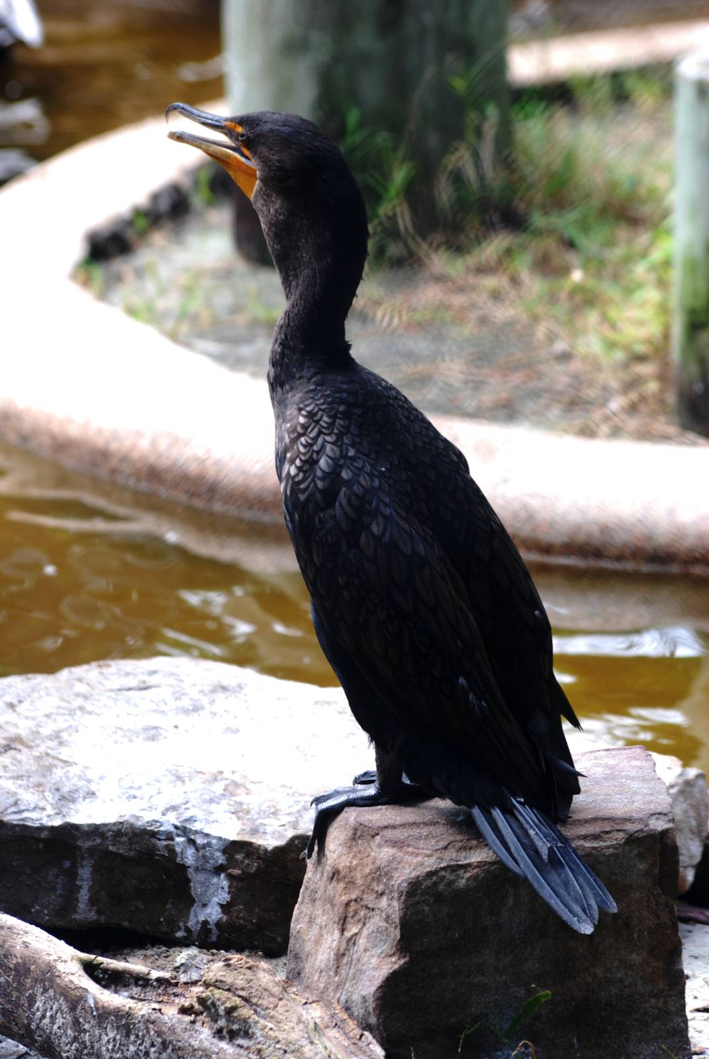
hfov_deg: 6.1
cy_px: 530
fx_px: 6628
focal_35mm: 225
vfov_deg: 9.1
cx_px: 354
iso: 400
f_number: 5.6
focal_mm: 150
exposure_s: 1/160
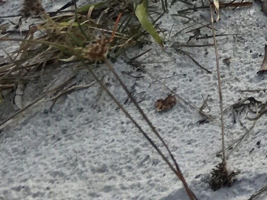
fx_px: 1196
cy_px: -255
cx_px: 691
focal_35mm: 155
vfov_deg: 8.8
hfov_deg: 10.5
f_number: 2.2
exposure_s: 1/1282
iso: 25
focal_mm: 4.15
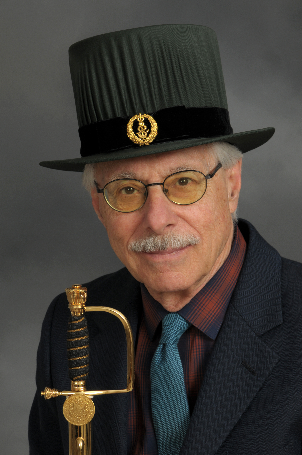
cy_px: 228
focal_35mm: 158
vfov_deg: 13.1
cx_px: 151
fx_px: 1987
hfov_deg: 8.7
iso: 200
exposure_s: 1/100
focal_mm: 105
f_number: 16
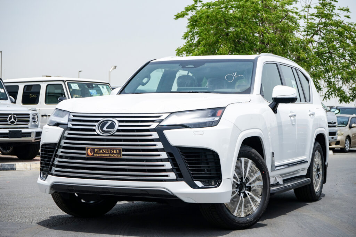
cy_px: 118
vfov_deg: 20.3
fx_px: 663
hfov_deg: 30.1
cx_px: 178
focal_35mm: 67
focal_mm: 67
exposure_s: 1/1000
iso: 320
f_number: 9
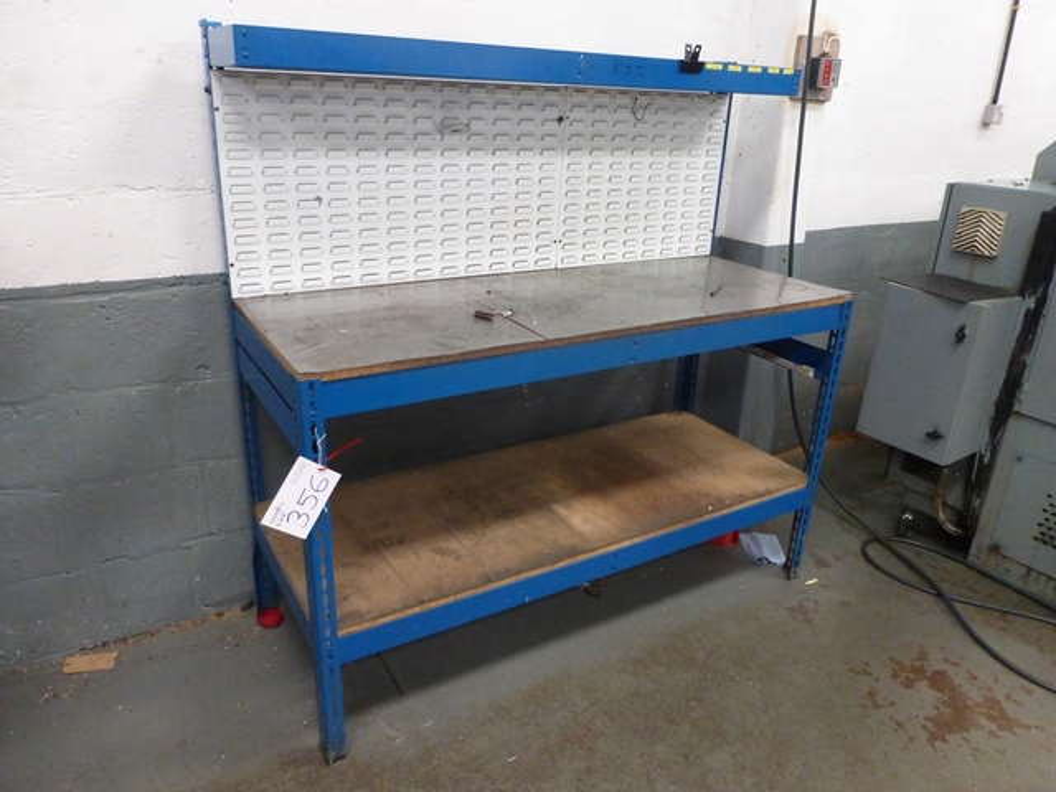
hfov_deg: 71.6
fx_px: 732
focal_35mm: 24
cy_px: 396
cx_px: 528
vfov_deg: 56.8
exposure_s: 1/60
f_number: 3.3
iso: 800
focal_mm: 4.3
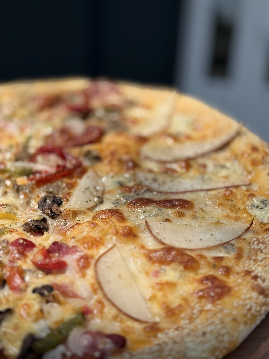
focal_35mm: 48
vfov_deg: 39.7
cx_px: 134
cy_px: 180
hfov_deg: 30.3
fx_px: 497
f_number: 1.78
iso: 64
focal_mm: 6.76
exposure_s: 1/5587
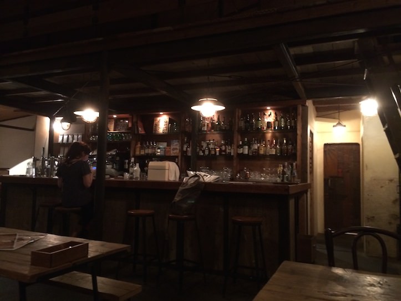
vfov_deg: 46.8
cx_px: 200
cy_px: 150
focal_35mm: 30
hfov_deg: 60.0
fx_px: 347
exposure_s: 1/15
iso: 320
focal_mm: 4.12
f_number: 2.2
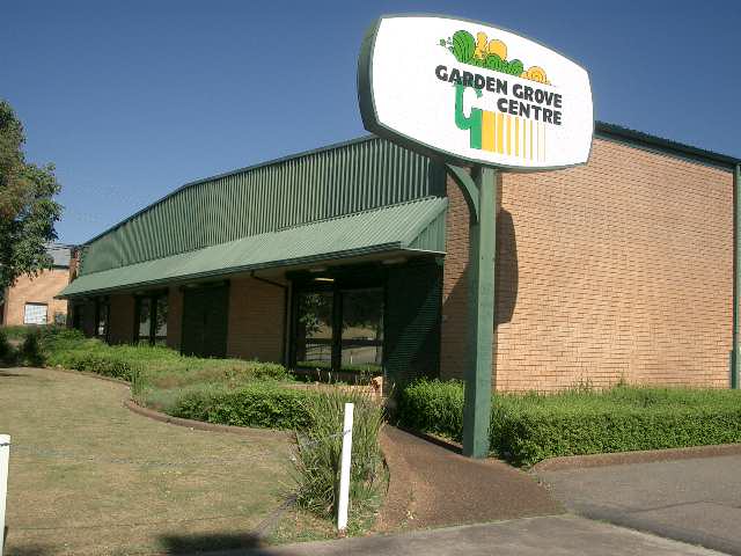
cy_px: 278
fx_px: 878
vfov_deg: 35.1
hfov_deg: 45.8
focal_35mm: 41
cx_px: 370
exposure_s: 1/500
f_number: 4.6
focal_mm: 6.8
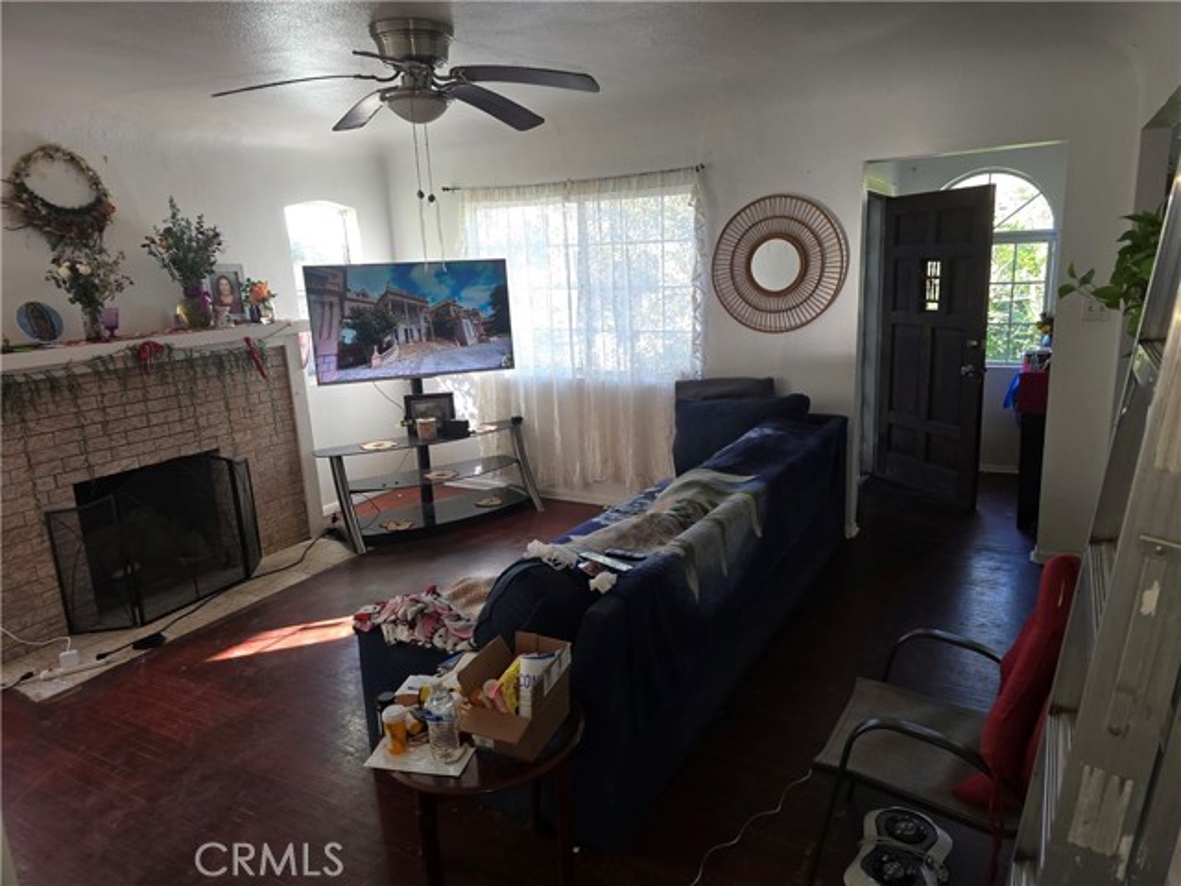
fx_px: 785
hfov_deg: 73.9
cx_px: 590
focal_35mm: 23
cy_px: 443
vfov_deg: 58.9
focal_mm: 6.3
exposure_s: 1/60
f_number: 1.7
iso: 50
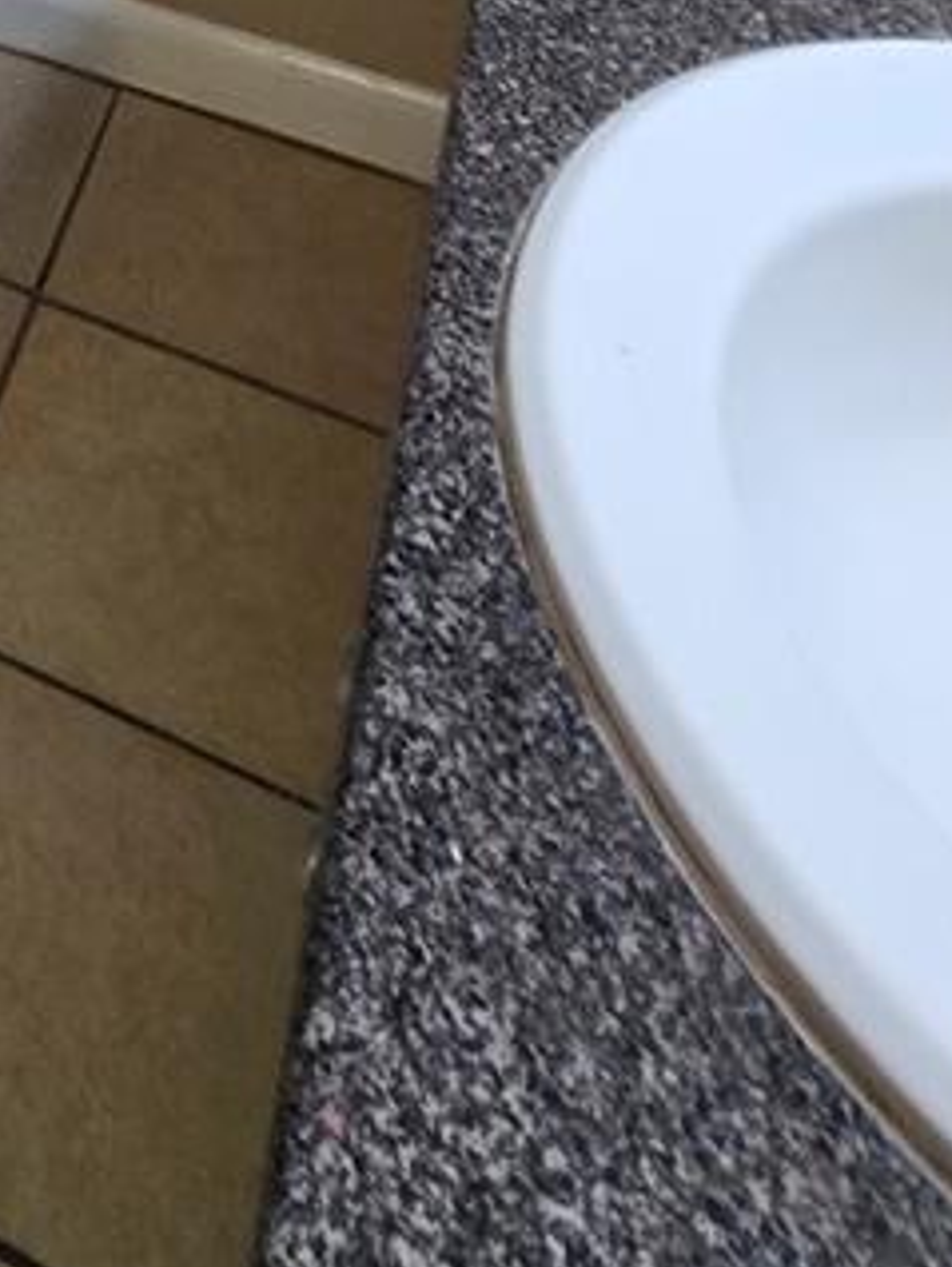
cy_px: -932
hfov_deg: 25.8
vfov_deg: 23.3
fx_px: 1794
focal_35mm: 49
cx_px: -263
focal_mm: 1.7
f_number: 2.2
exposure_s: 1/60
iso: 125
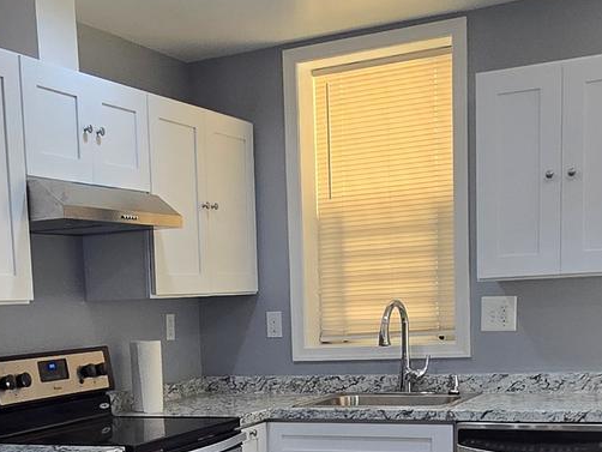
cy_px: 451
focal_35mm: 53
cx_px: 179
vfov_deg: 26.1
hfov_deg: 35.6
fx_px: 922
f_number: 2.2
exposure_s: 1/60
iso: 200
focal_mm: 2.2
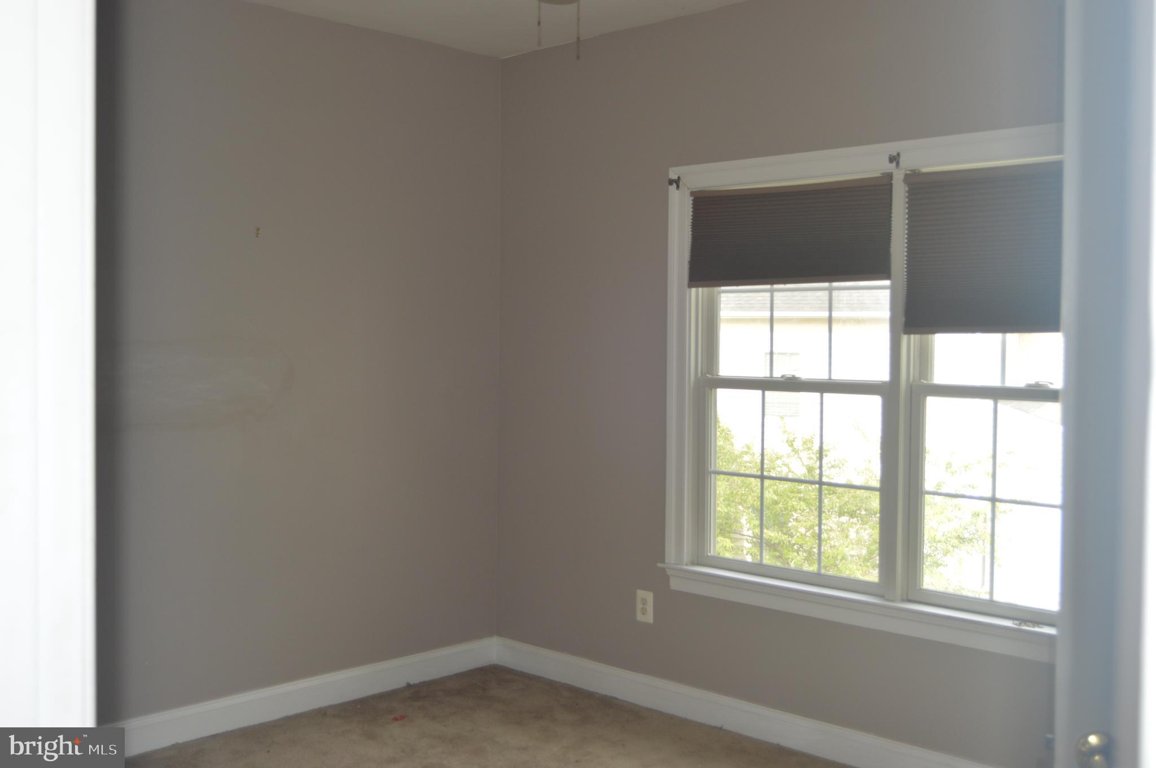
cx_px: 578
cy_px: 384
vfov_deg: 36.8
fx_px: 1155
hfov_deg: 53.2
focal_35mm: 36
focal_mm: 24
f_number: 4
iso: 250
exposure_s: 1/125
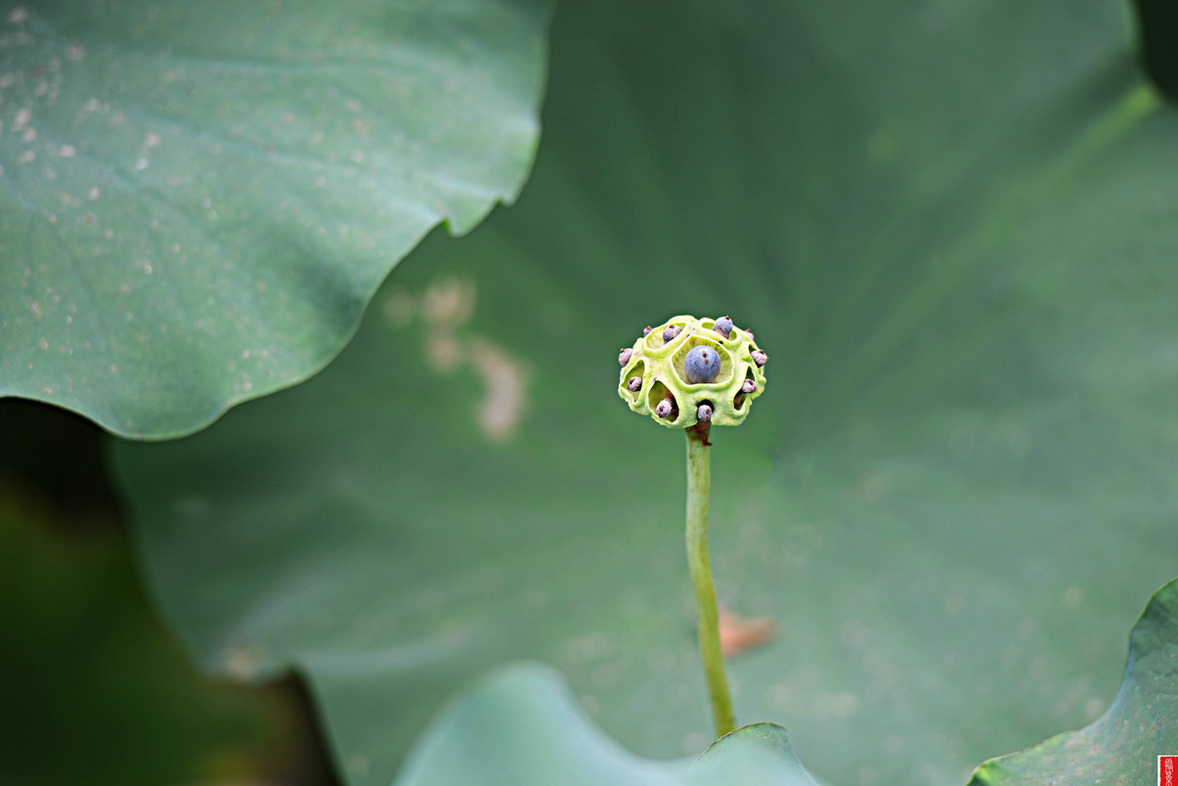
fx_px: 7331
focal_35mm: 224
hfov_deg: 9.2
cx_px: 596
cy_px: 421
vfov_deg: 6.1
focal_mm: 200
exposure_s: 1/400
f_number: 2.8
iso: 100
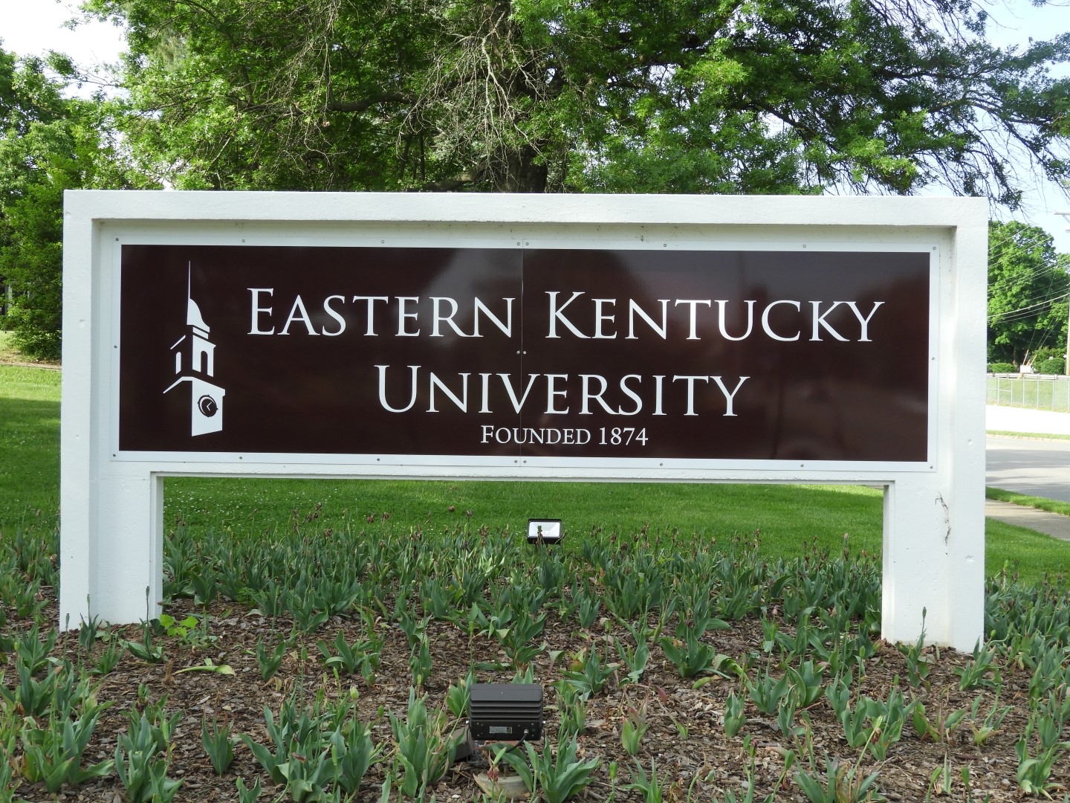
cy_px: 402
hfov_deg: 38.2
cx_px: 535
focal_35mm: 50
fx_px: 1546
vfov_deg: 29.1
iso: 100
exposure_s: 1/320
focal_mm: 9
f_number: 4
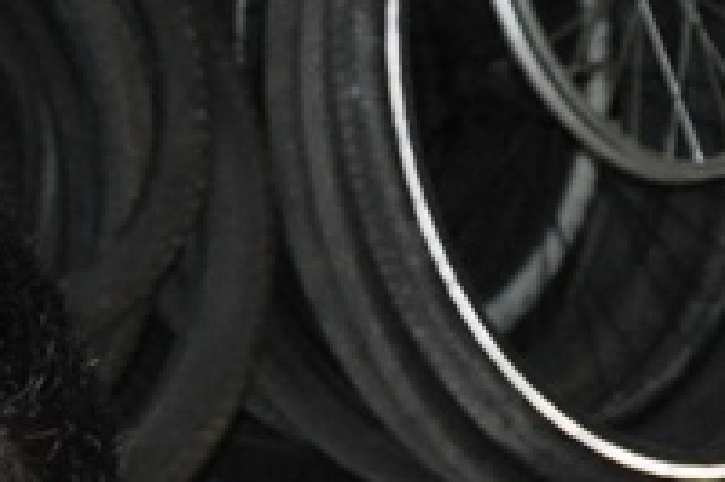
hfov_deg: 10.0
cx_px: 283
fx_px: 4125
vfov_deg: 6.1
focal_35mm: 205
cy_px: 1537
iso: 800
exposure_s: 1/60
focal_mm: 20
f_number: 3.5
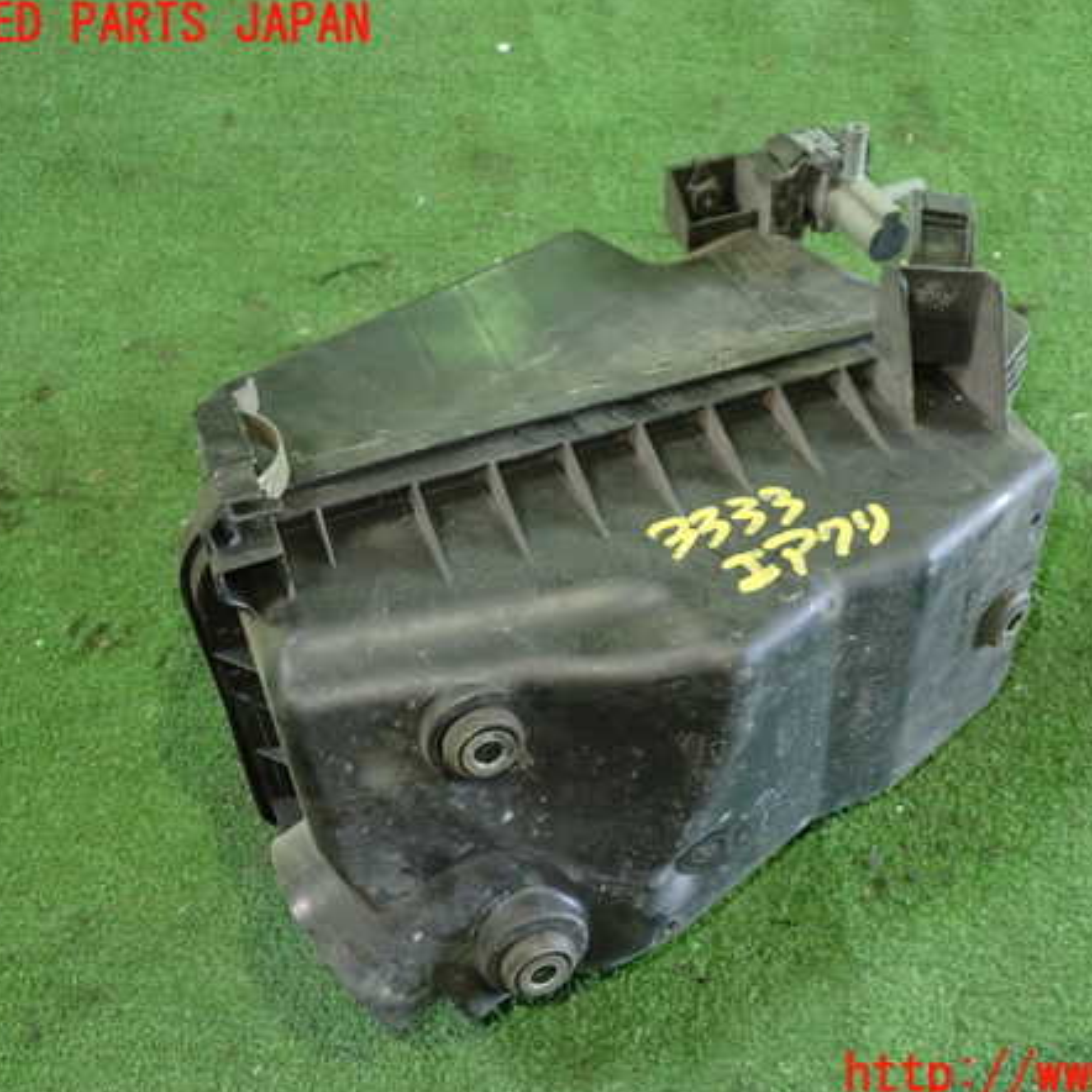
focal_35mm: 36
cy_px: 551
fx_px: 1285
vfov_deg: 46.0
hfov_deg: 45.8
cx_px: 662
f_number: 2.3
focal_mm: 5.4
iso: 800
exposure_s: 1/30
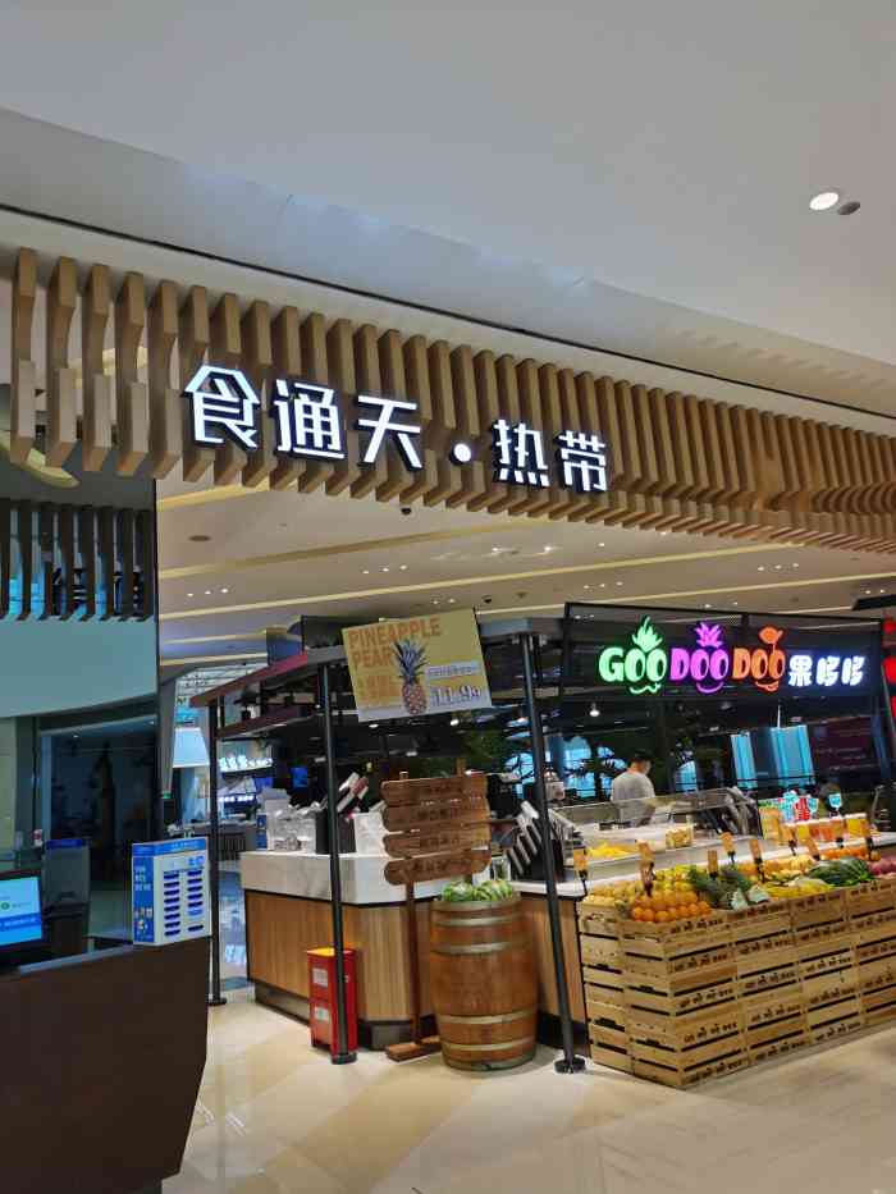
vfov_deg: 65.3
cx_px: 448
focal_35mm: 27
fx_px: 932
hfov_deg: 51.4
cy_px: 597
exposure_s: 1/110
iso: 50
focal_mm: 5.58
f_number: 1.8
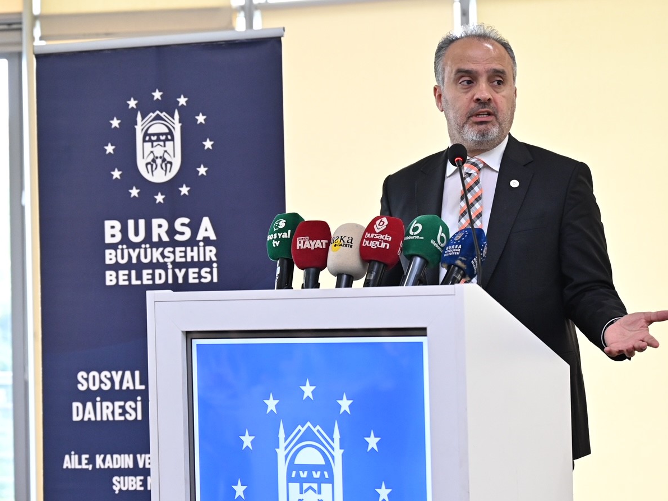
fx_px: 2084
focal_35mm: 108
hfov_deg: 18.2
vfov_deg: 13.7
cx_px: 367
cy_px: 252
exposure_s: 1/160
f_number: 3.5
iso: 1600
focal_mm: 66
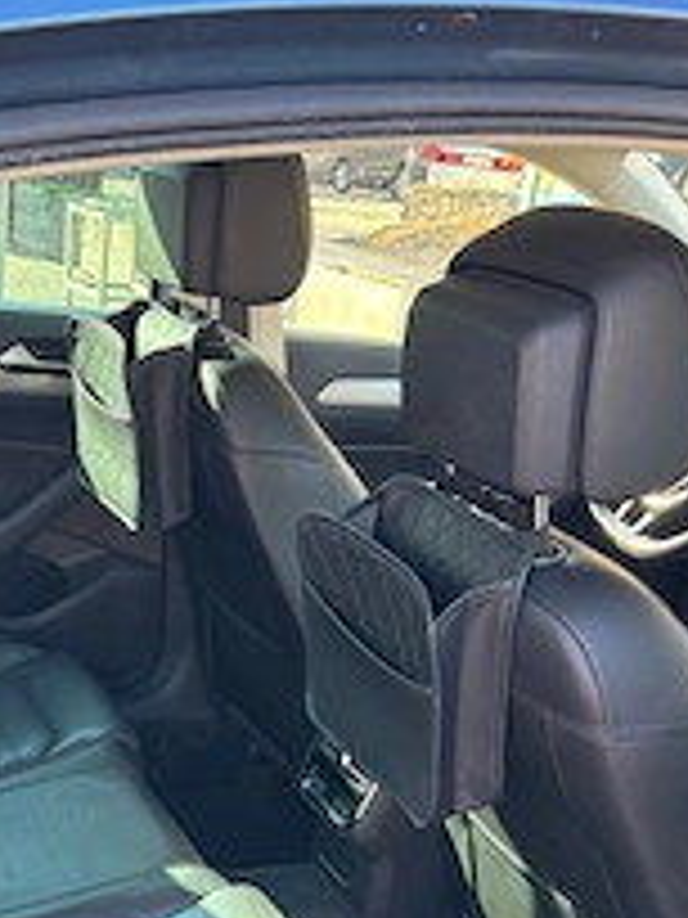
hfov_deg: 28.1
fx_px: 1352
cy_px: 868
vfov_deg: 34.8
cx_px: 162
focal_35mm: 51
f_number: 1.6
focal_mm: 5.96
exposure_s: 1/121
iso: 80
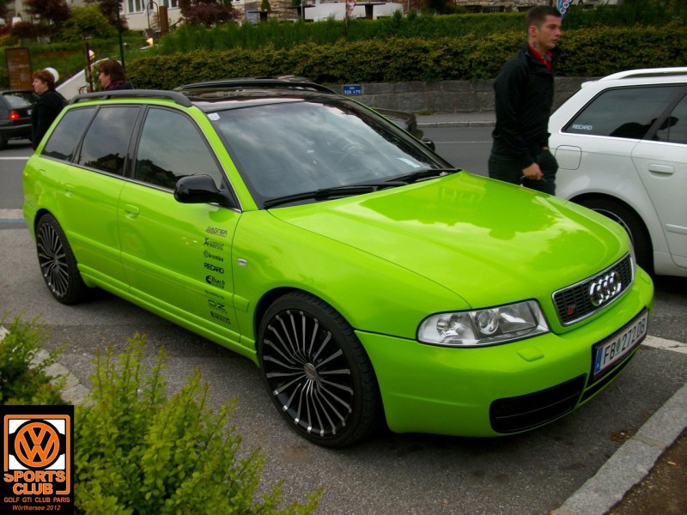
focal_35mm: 34
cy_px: 258
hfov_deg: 54.0
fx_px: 675
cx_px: 344
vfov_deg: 41.8
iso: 80
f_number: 2.9
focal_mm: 5.7
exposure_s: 1/161
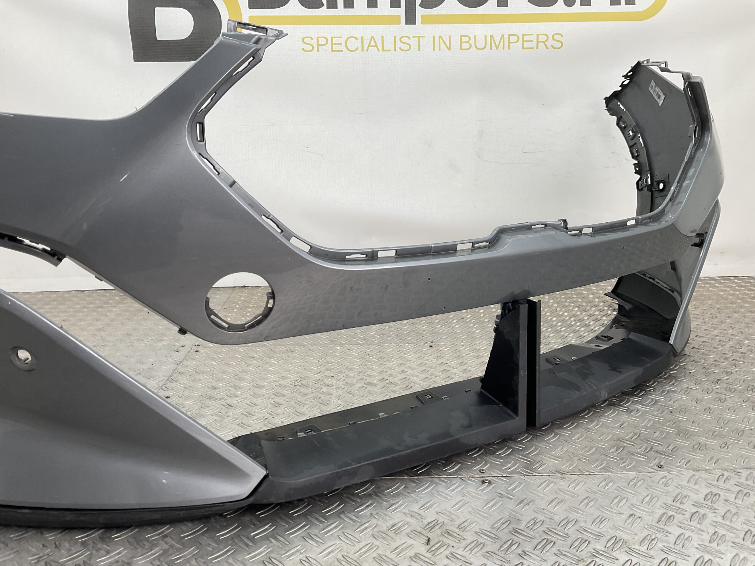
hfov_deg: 61.7
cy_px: 283
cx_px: 378
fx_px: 633
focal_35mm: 29
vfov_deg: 48.2
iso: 25
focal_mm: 3
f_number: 1.8
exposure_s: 1/120
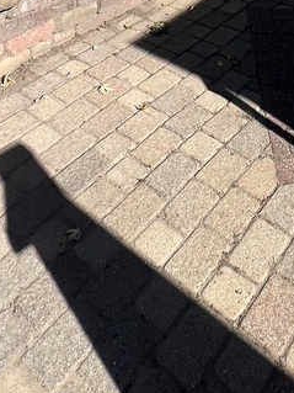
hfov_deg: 32.4
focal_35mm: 44
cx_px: 210
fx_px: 499
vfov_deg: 28.0
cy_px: -201
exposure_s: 1/1980
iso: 32
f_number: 1.8
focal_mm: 1.57
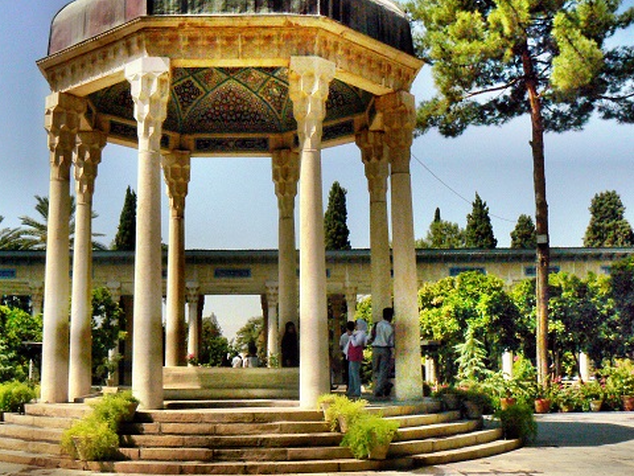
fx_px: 824
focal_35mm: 45
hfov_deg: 41.8
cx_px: 243
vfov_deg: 32.1
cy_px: 201
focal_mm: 6
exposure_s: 1/1300
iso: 400
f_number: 8
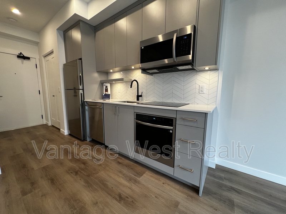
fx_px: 107
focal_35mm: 13
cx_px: 143
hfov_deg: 106.2
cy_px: 107
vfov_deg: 89.9
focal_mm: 1.57
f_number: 1.8
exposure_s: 1/120
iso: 200
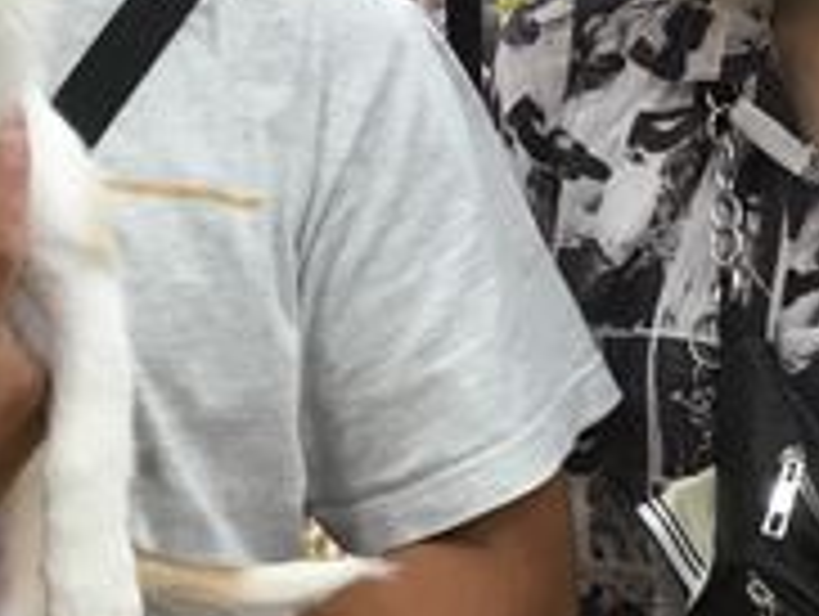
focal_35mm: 102
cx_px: 405
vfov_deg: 14.4
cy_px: 85
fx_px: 2416
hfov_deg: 19.2
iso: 64
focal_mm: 3.3
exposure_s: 1/33
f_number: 2.4
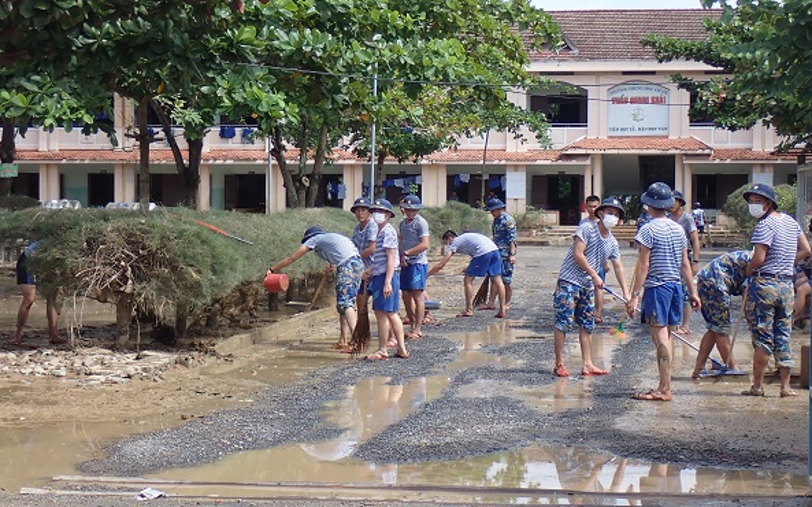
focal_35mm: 88
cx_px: 408
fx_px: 1946
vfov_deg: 14.8
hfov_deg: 23.6
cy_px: 256
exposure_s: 1/320
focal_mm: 14.62
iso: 100
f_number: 4.3
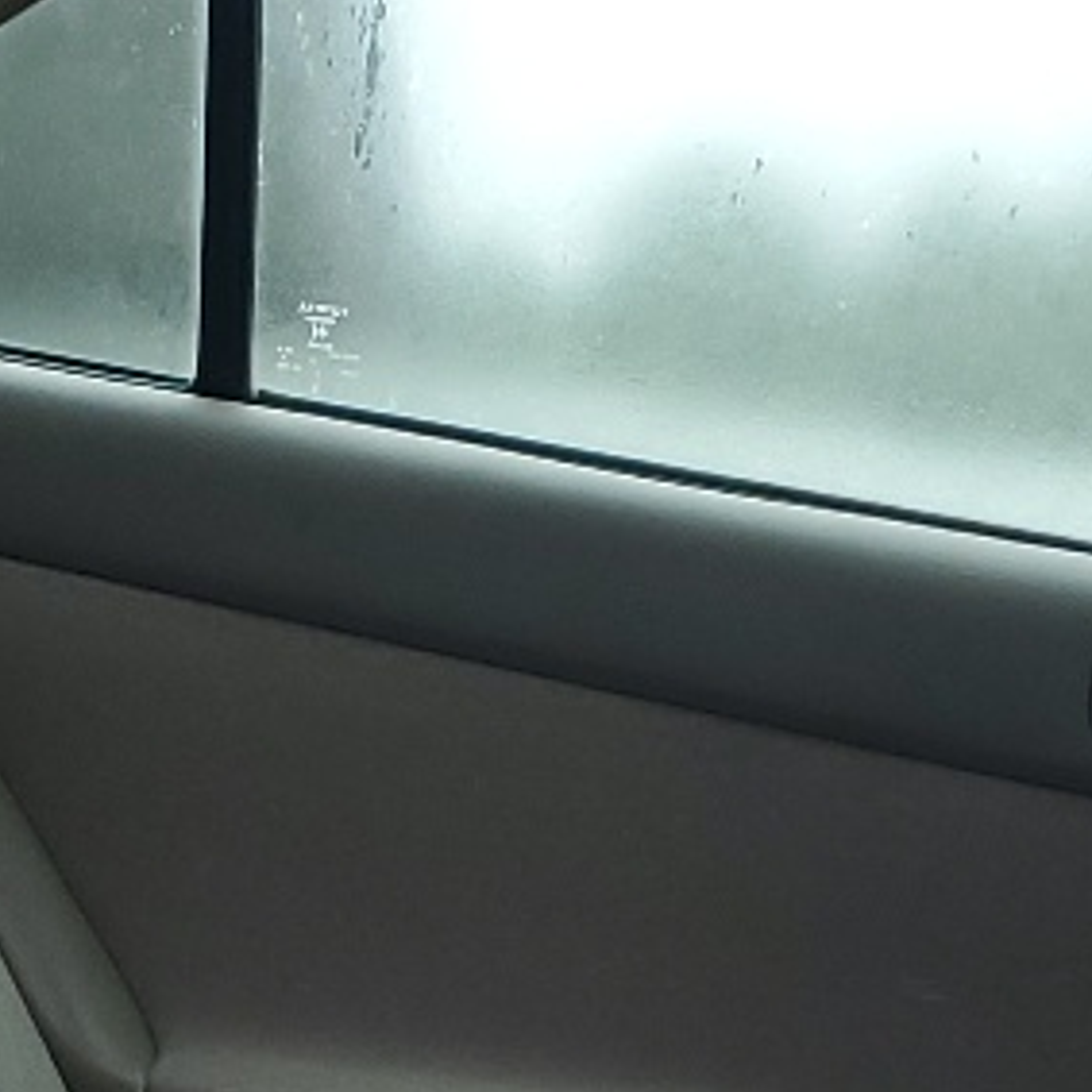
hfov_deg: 13.4
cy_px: 1015
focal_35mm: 130
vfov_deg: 13.3
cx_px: 459
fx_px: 4640
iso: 60
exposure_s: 1/100
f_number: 1.5
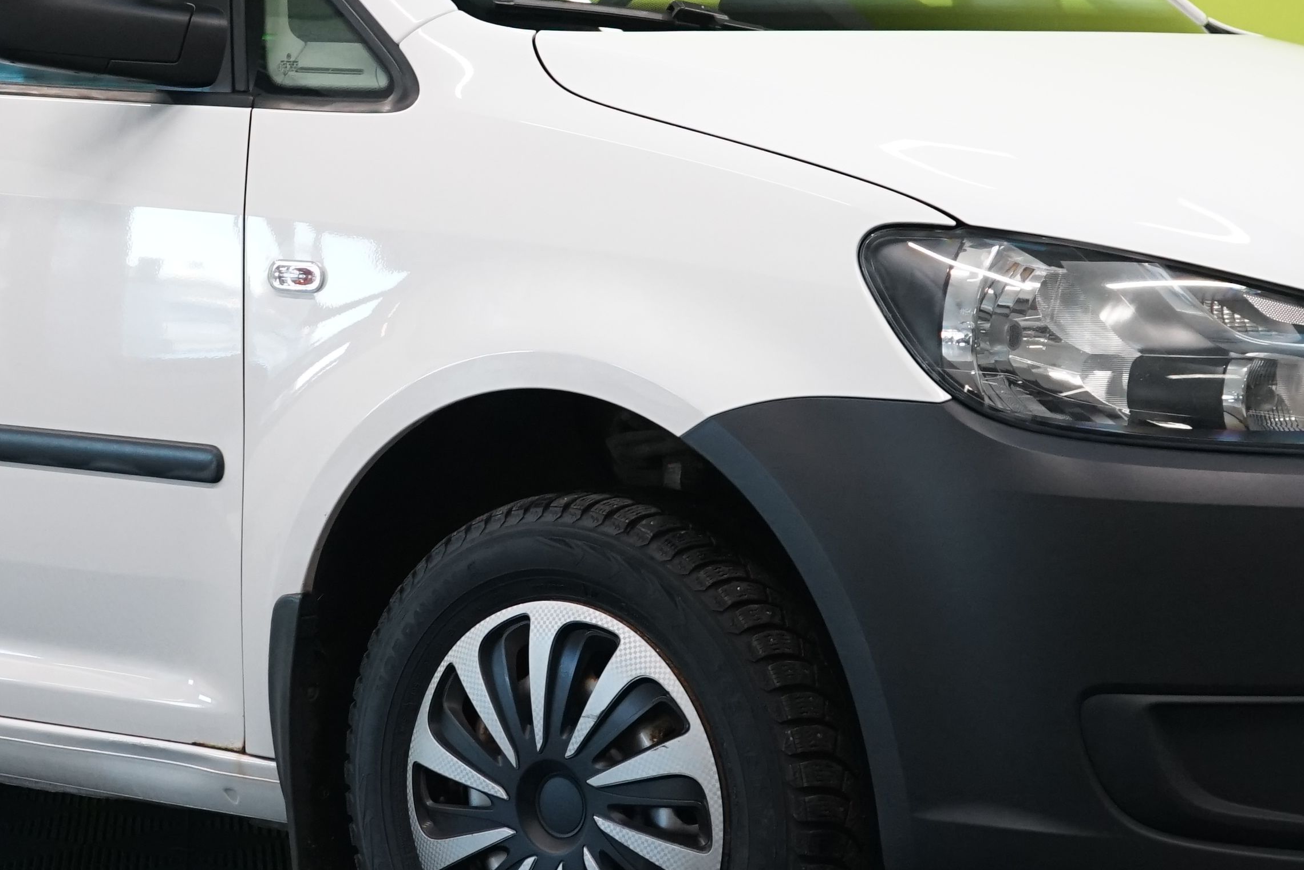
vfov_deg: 12.7
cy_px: 261
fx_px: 3912
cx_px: 434
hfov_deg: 18.9
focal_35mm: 108
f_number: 4.5
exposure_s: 1/50
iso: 1600
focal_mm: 41
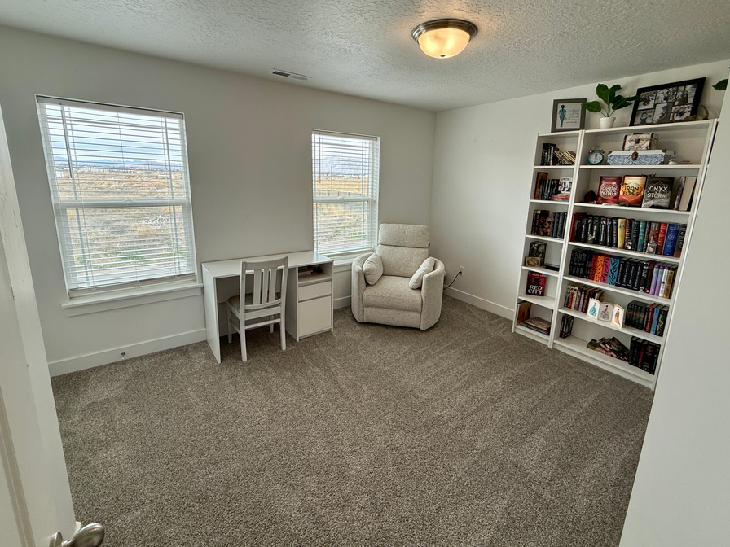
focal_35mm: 16
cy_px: 242
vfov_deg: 77.8
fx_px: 337
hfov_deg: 94.5
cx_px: 374
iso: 64
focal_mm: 2.22
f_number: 2.2
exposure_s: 1/120
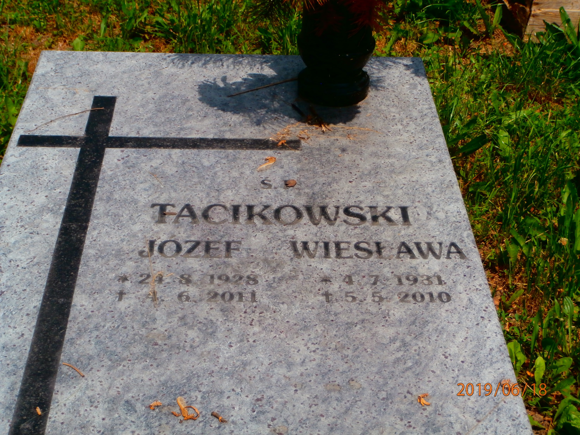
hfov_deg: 28.6
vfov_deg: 21.6
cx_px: 290
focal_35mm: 68
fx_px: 1139
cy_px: 218
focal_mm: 12.1
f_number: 4.7
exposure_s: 1/1250
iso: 100
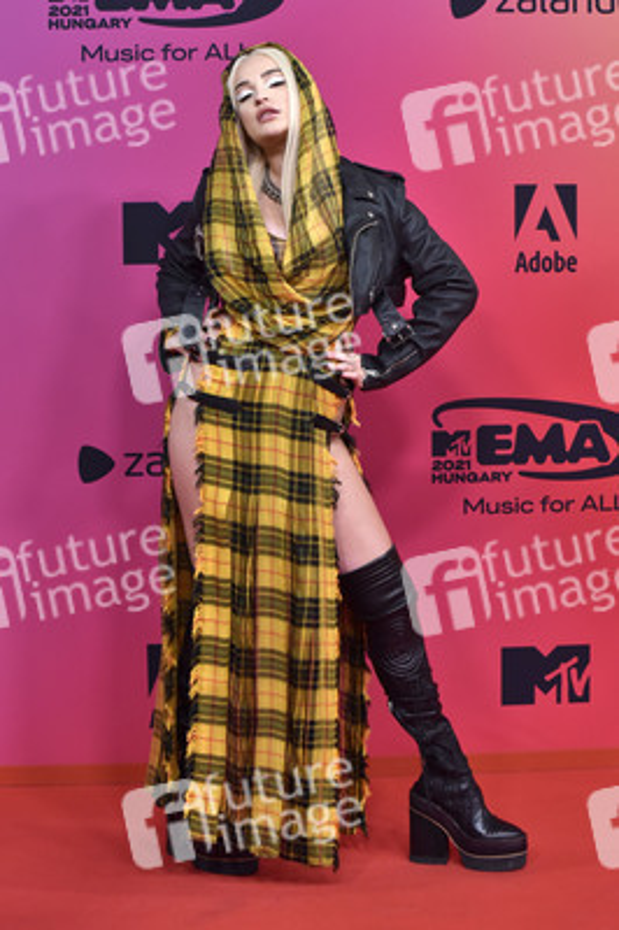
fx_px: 1808
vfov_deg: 28.9
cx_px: 310
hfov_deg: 19.4
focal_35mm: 70
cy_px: 465
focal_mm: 70
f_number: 5.6
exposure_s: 1/200
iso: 2000
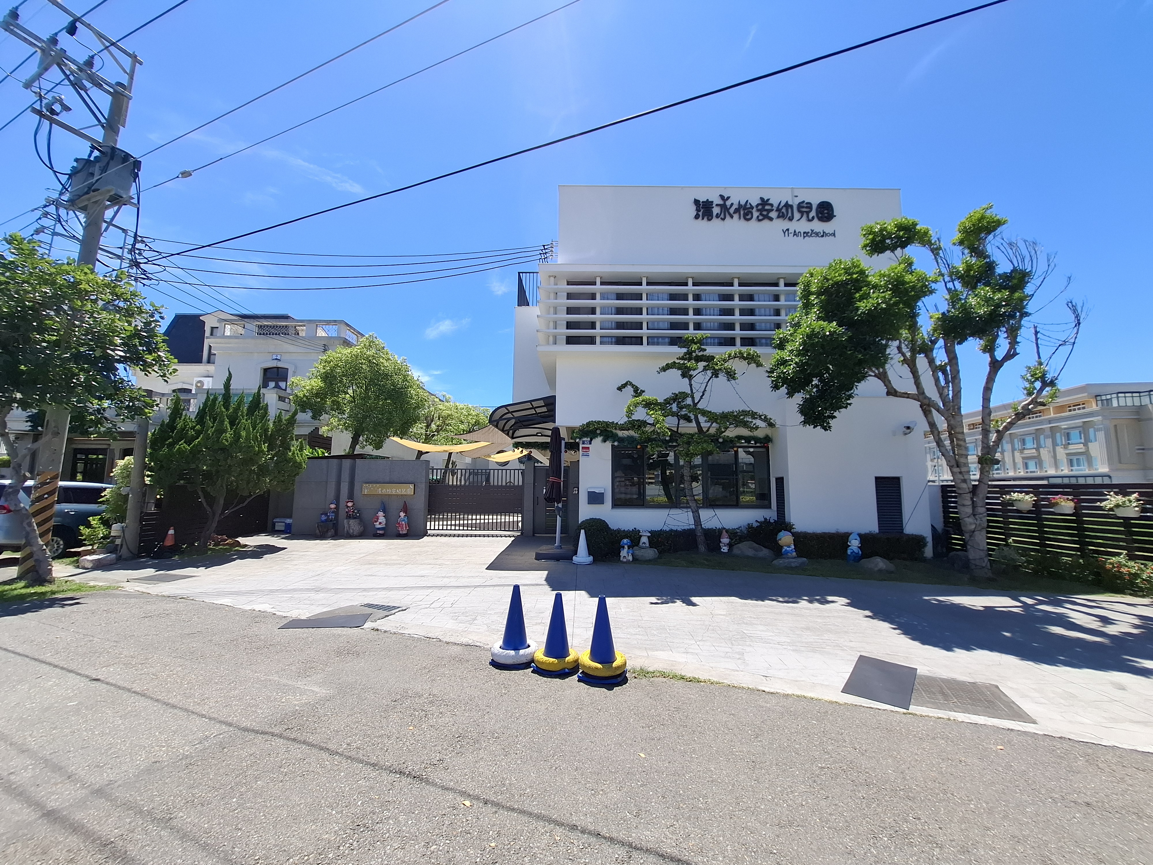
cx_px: 576
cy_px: 432
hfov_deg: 106.2
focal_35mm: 13
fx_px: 433
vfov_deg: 89.9
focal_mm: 1.74
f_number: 2.2
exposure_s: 1/687
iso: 40
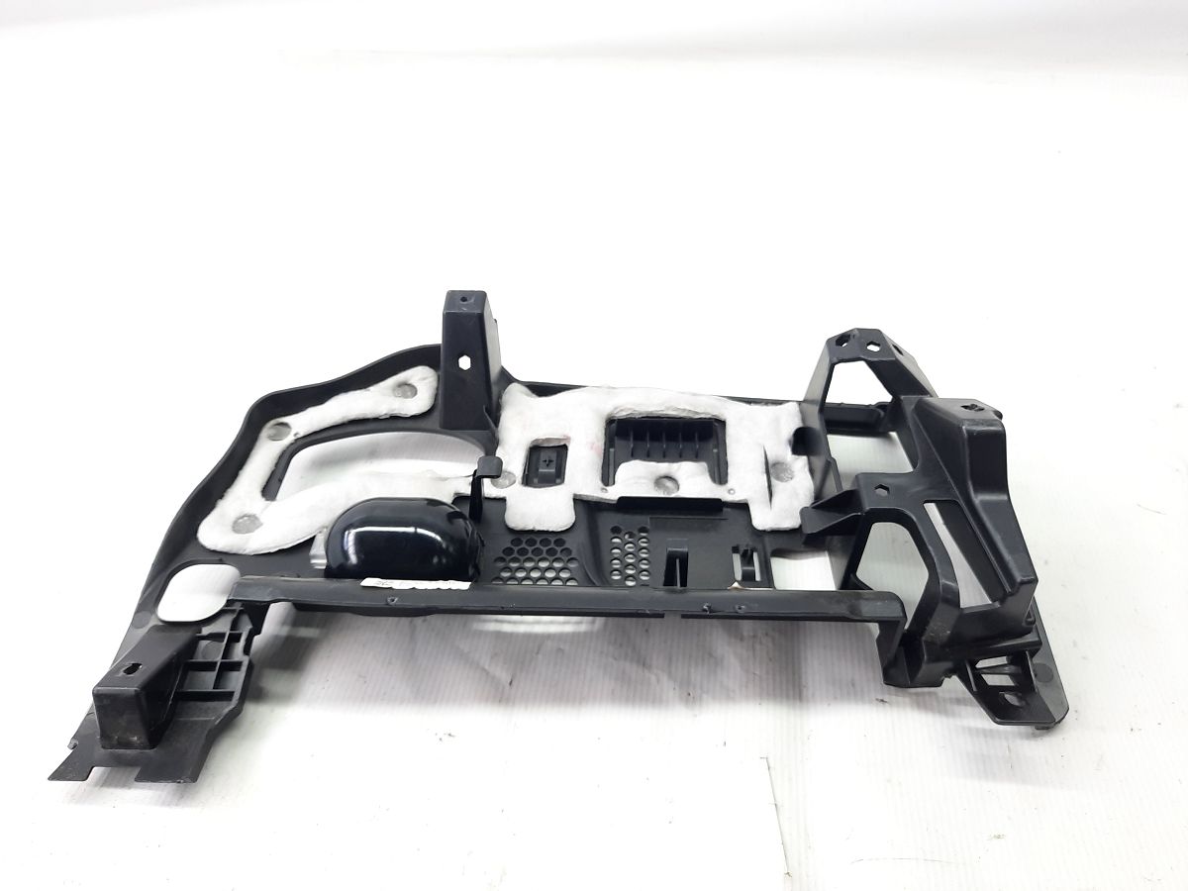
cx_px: 594
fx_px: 858
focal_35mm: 25
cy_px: 446
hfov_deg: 69.4
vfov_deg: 54.9
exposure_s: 1/50
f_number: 2
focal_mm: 4.6
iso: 100
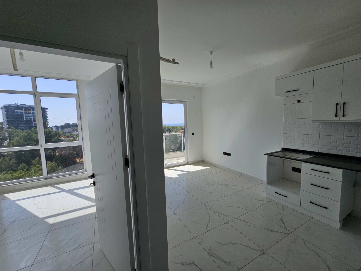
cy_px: 136
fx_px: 136
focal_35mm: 13
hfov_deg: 106.2
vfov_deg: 89.9
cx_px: 180
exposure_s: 1/1650
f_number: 2.2
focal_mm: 2.2
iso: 50
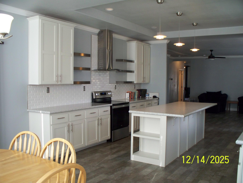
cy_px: 92
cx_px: 122
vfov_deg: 39.7
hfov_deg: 51.3
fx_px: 253
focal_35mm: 36
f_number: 2.8
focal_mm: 7.54
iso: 200
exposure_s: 1/60
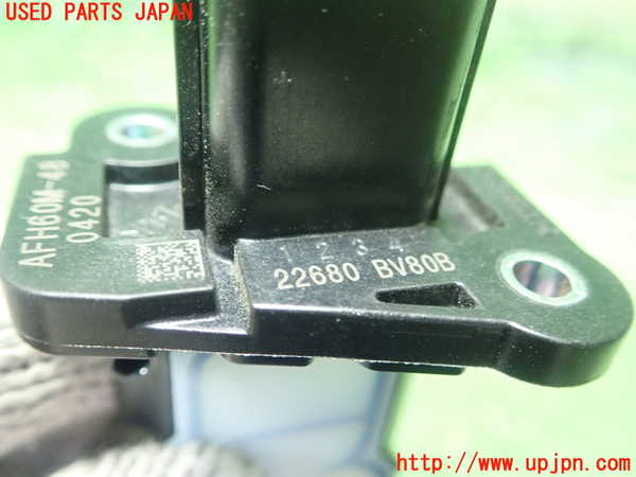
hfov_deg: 60.0
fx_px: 551
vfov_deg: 46.8
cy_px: 238
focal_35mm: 30
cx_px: 318
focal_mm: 5.5
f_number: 2.3
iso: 800
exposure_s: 1/30
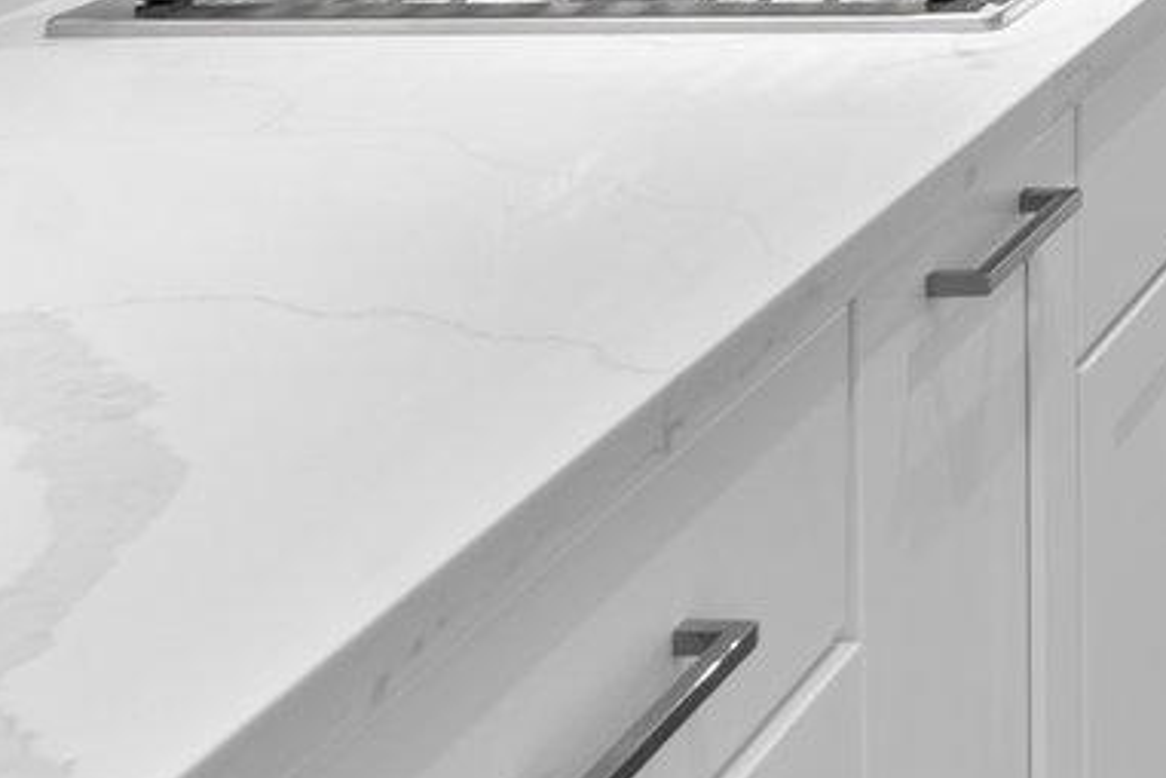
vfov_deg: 13.6
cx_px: 2115
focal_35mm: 86
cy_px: -767
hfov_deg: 18.4
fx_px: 2785
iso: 100
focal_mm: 16
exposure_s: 1/3
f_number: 8
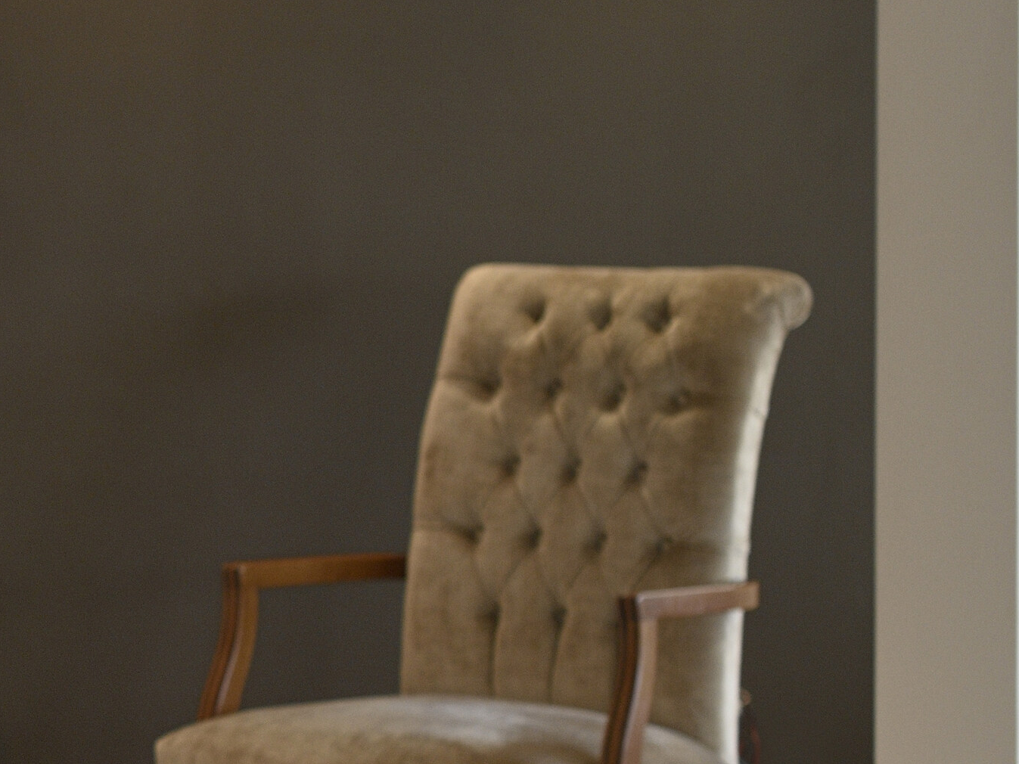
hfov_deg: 10.7
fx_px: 5151
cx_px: -739
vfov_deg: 8.5
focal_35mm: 175
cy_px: 563
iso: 400
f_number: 3.2
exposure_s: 1/160
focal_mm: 50
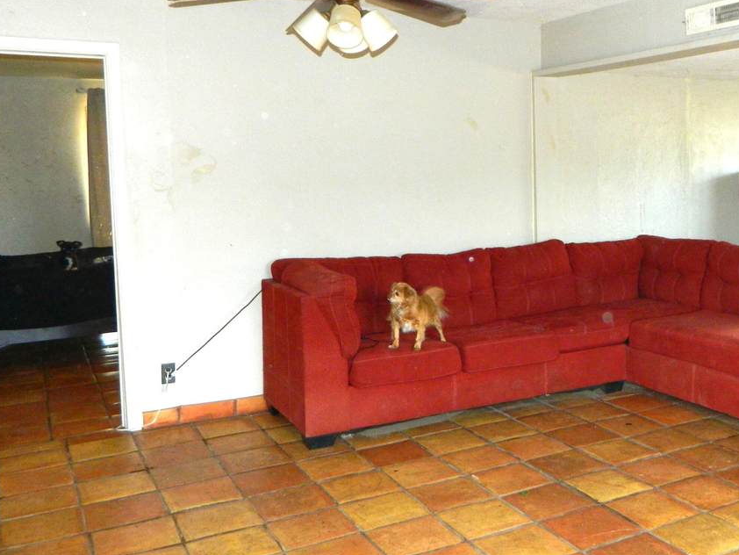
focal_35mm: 38
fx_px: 811
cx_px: 541
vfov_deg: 37.6
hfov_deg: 47.4
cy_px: 234
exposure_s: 1/30
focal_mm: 4.5
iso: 200
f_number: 3.1
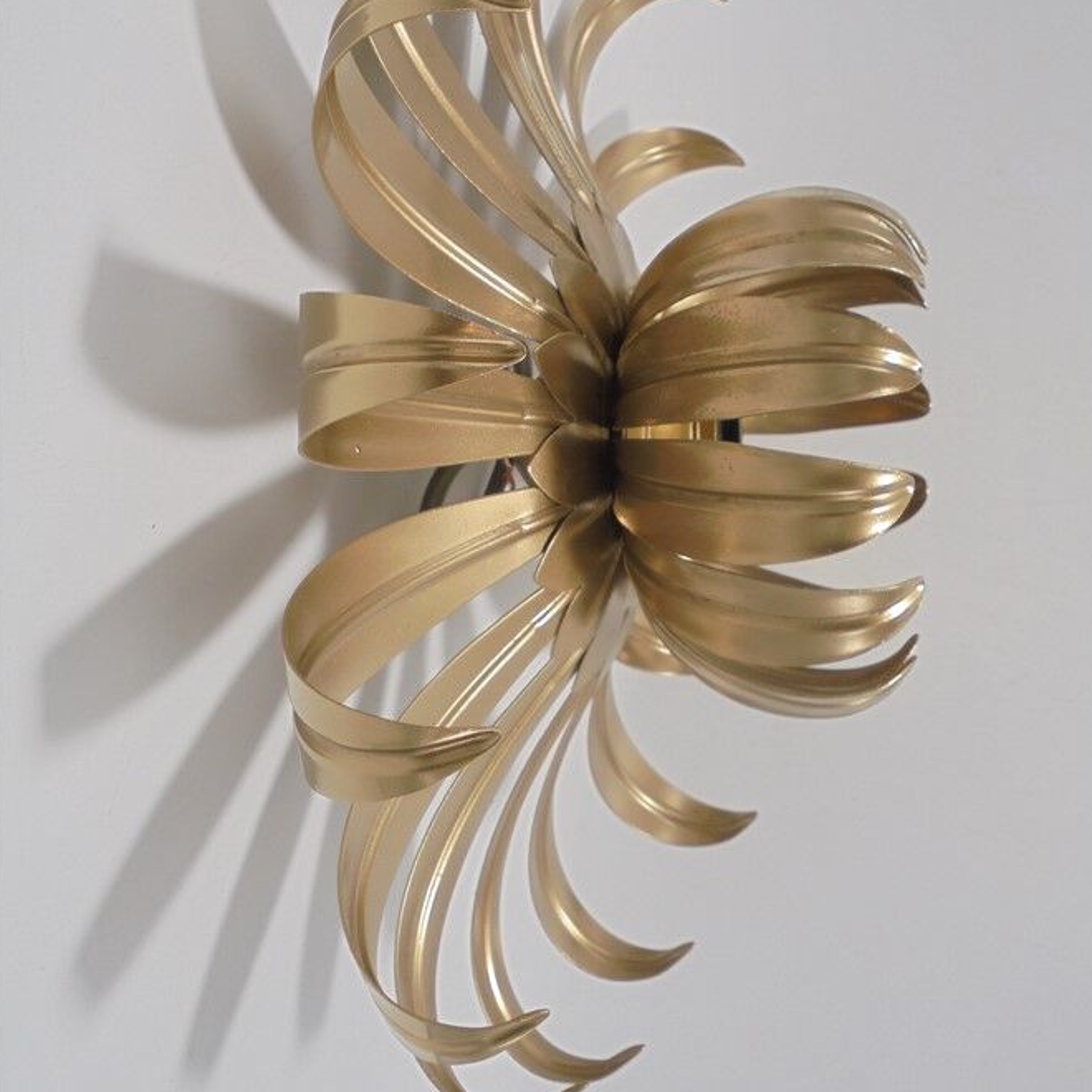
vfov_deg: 40.7
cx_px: 550
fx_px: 1463
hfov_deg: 40.9
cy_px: 420
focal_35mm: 41
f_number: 4
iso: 100
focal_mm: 6.1
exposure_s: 1/60
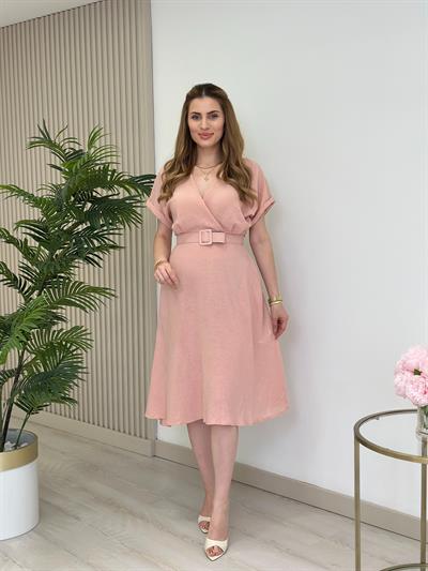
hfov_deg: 30.3
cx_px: 214
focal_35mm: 48
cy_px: 286
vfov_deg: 39.6
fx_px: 791
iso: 80
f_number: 1.78
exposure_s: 1/380
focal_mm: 6.86
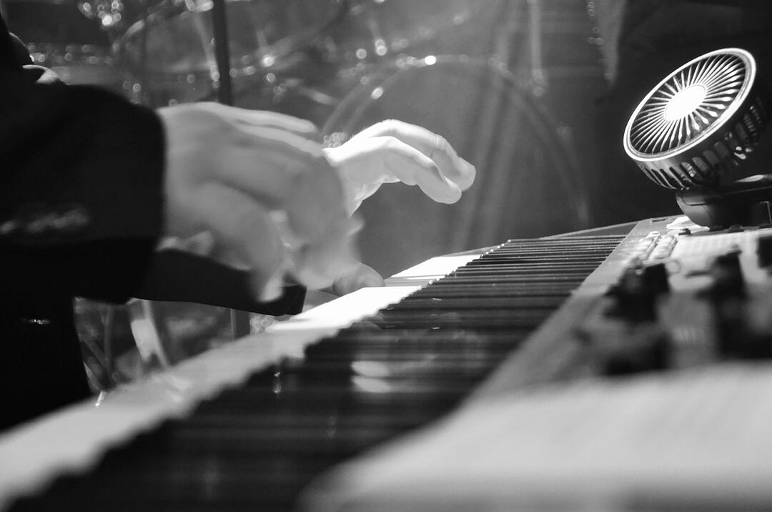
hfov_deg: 21.0
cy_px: 256
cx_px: 386
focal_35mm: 98
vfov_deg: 14.0
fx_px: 2087
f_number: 5.6
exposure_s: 1/80
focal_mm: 65
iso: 3200
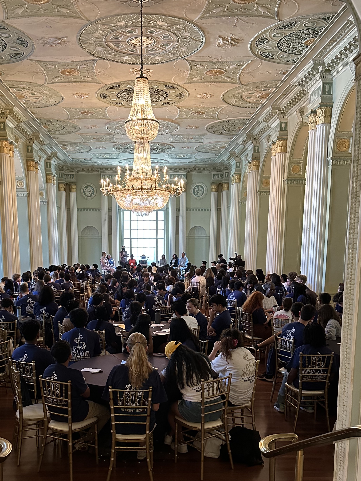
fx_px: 487
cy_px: 321
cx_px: 147
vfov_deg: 51.6
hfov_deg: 40.5
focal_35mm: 35
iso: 640
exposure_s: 1/40
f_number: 1.78
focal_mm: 6.86
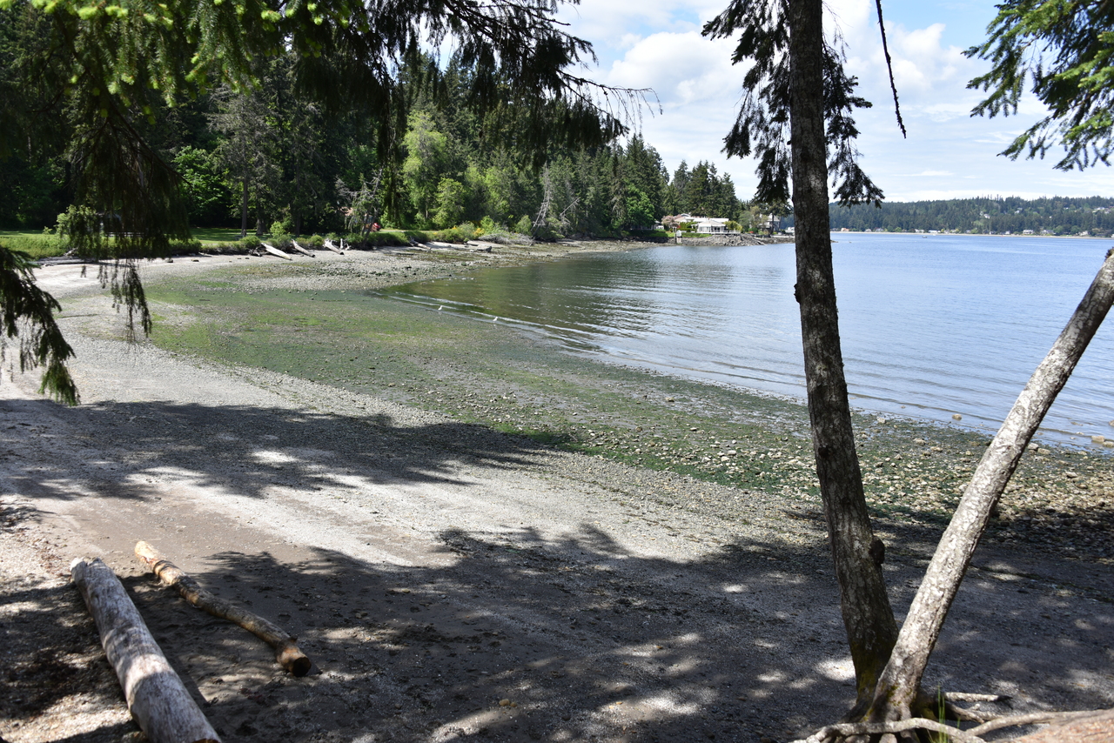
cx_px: 557
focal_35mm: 28
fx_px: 867
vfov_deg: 46.4
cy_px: 372
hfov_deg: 65.5
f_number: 7.1
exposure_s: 1/200
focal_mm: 28
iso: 100
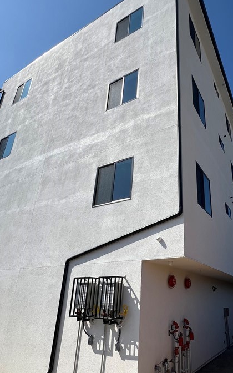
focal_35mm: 21
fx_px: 213
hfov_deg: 55.4
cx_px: 165
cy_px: 209
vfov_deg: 81.9
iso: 32
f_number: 1.8
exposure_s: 1/2481
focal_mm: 1.57
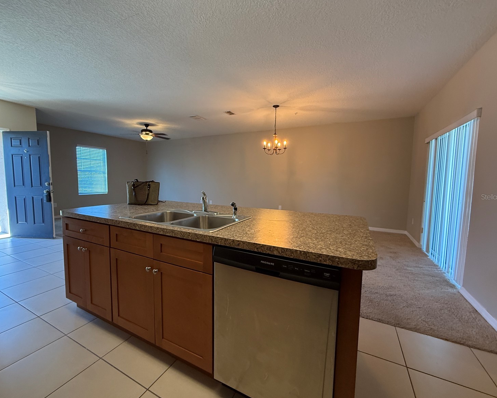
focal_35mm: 15
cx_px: 241
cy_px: 197
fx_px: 221
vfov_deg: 84.0
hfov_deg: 96.8
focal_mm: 2.22
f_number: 2.2
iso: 250
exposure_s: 1/60
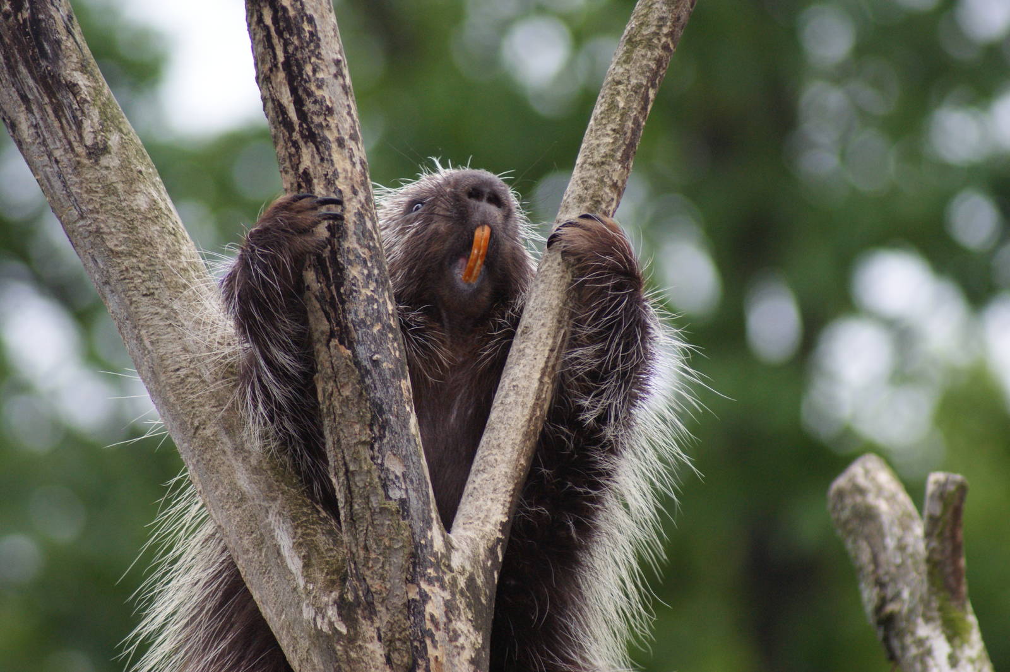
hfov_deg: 5.5
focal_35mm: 375
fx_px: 10515
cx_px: 505
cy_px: 336
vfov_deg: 3.7
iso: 400
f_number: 5.6
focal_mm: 250
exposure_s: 1/160
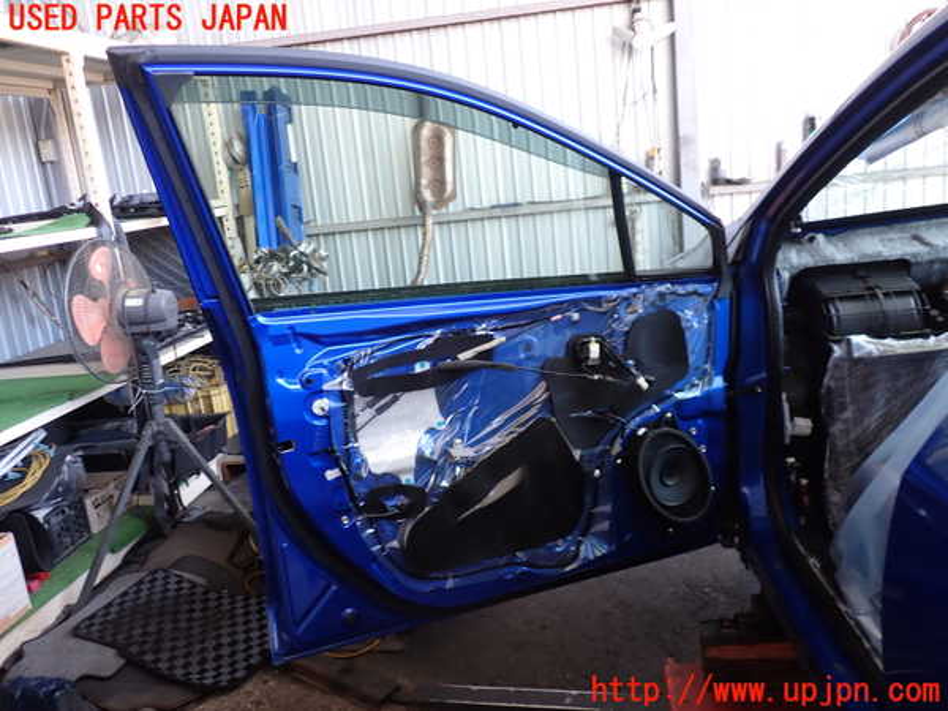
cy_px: 356
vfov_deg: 46.8
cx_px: 474
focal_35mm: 30
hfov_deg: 60.0
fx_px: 822
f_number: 2.3
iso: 200
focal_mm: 5.4
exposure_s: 1/60
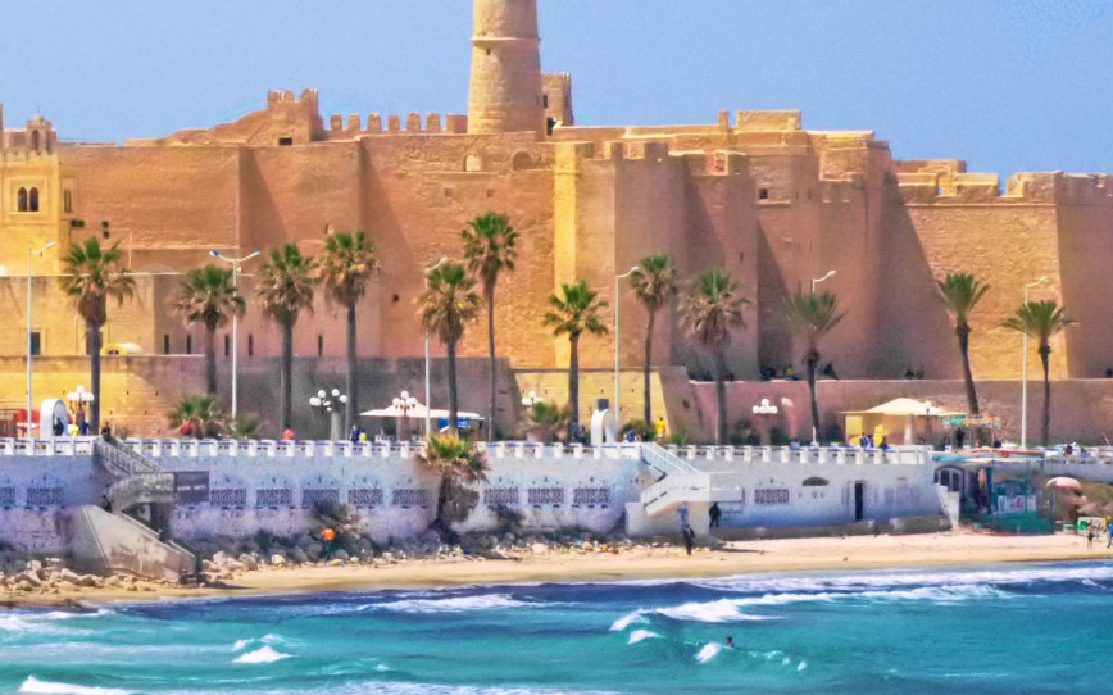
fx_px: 10401
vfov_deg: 3.8
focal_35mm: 343
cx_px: 367
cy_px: 430
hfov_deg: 6.1
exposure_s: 1/1000
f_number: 18
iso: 800
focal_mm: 120
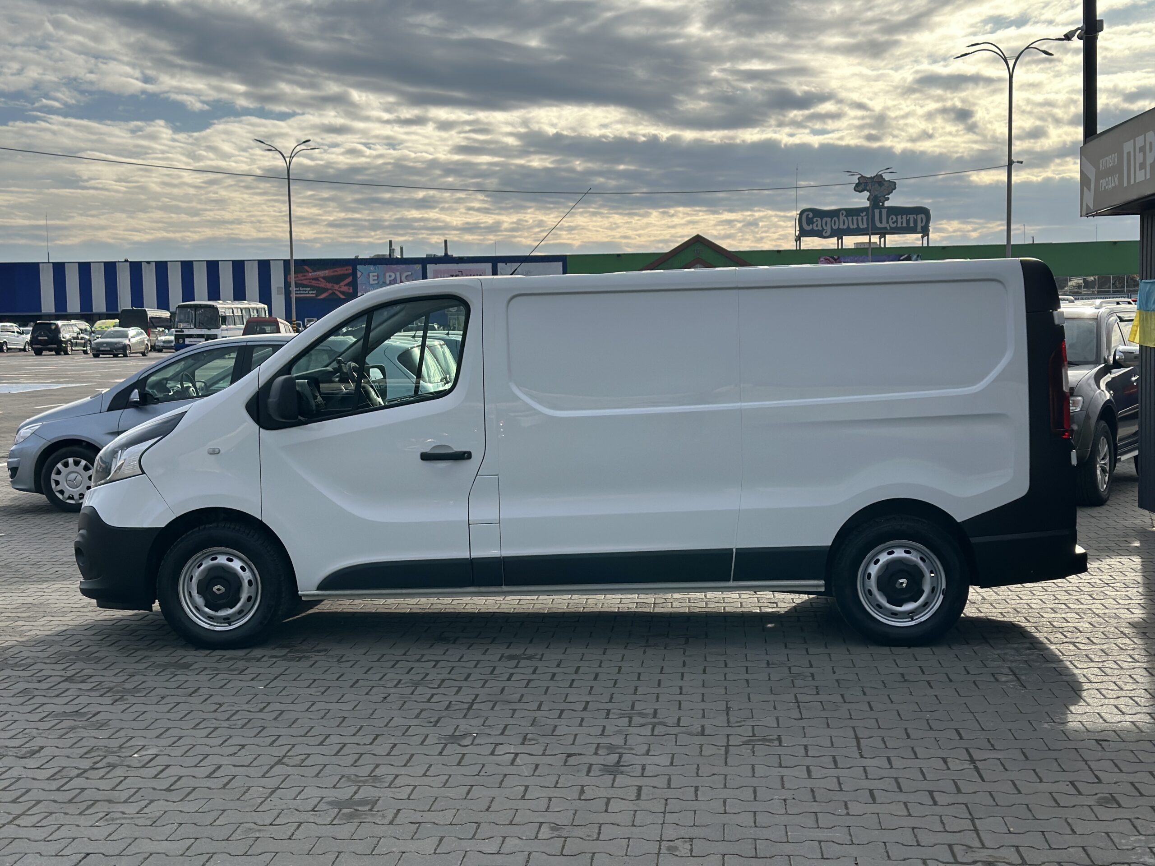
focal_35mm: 48
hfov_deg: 39.7
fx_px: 1602
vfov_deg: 30.3
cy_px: 433
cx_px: 578
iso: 100
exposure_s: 1/6623
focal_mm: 6.86
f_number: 1.78
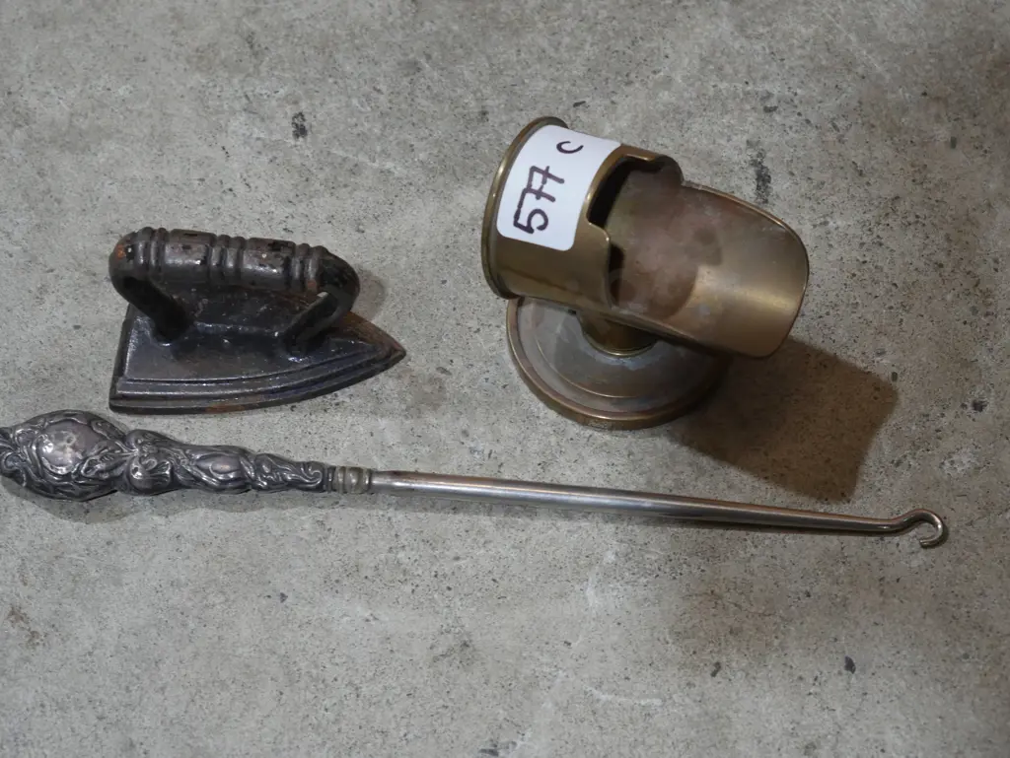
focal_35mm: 72
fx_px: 2102
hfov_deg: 27.0
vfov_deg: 20.5
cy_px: 379
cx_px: 505
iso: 640
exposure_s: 1/80
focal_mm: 36
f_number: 5.5
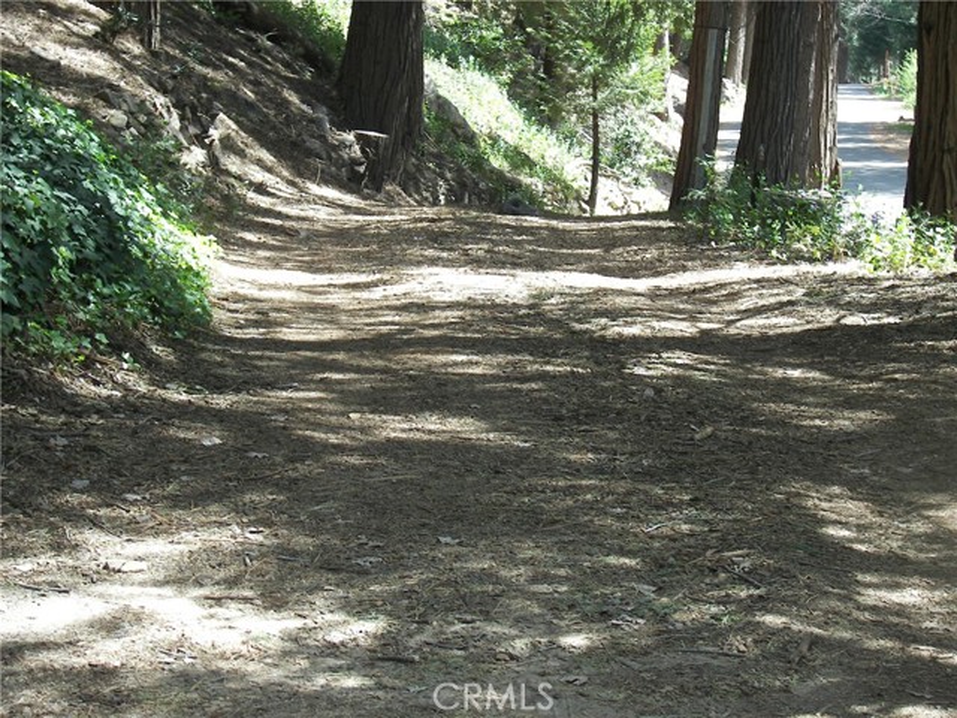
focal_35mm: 107
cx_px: 478
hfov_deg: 18.4
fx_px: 2958
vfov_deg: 13.8
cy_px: 359
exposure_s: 1/80
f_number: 3.2
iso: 50
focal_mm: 17.8
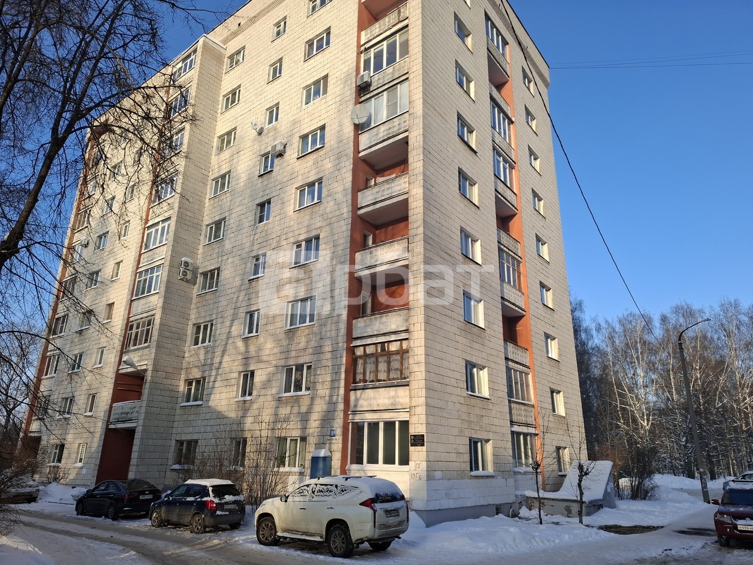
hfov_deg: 73.9
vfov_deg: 58.9
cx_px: 376
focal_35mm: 23
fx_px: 500
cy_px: 282
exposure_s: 1/824
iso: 50
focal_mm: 5.54
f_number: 1.8
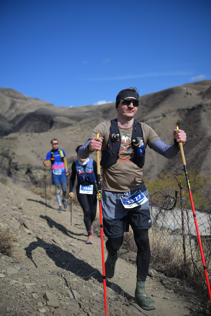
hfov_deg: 37.9
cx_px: 106
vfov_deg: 54.4
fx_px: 307
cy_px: 158
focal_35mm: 35
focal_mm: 35
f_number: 2.2
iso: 50
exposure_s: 1/2000
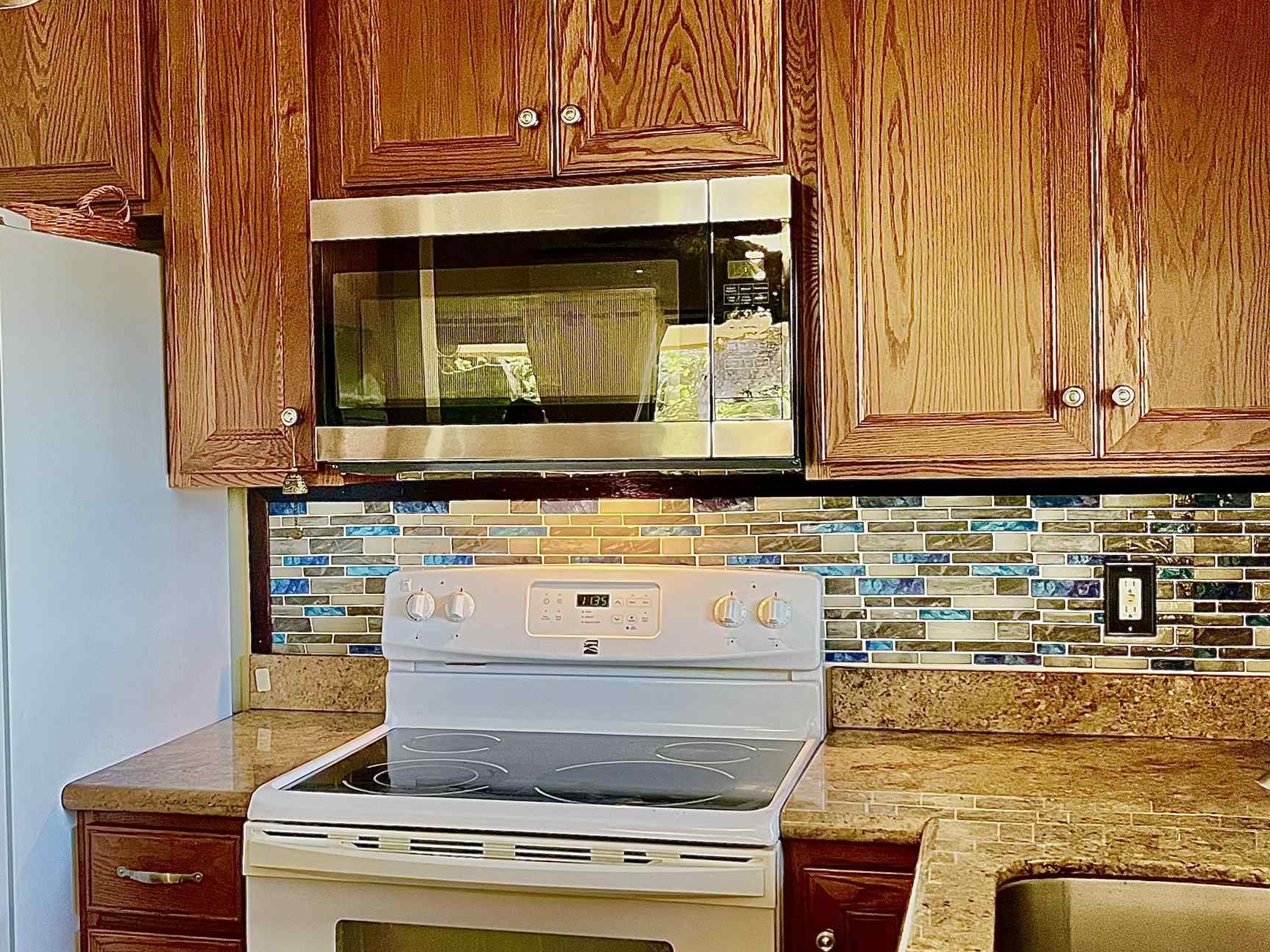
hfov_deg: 41.2
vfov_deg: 31.5
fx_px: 1688
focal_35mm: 46
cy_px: 465
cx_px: 557
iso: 250
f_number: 1.6
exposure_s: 1/60
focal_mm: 5.1
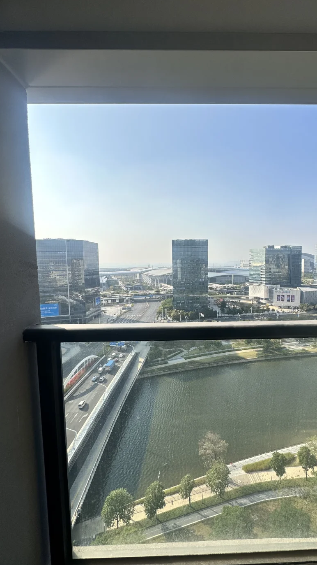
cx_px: 192
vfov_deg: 99.4
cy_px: 281
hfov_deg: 66.4
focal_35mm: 16
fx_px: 239
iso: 50
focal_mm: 2.22
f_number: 2.2
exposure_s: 1/2398
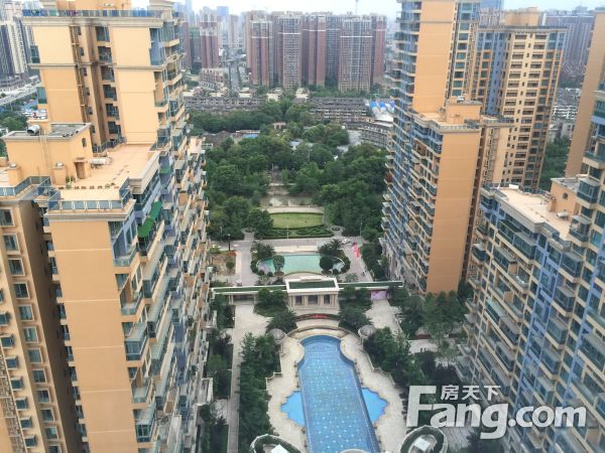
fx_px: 507
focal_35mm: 29
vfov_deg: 48.2
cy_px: 226
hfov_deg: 61.7
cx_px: 302
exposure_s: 1/40
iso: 32
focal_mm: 4.15
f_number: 2.2
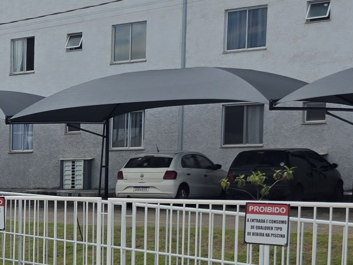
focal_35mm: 96
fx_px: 979
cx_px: -306
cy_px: 261
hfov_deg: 16.6
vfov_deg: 15.2
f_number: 1.7
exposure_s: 1/7626
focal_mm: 6.3
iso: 80
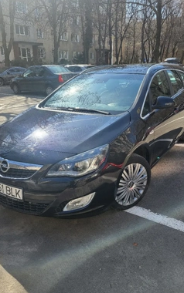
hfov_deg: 43.2
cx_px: 94
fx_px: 232
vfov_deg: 64.6
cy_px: 144
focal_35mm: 29
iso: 40
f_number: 1.8
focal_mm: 5.4
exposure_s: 1/769
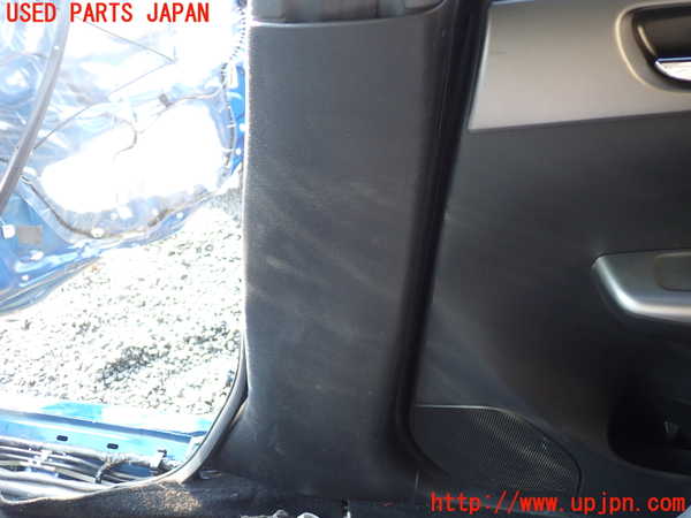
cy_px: 259
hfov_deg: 60.0
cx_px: 346
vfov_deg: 46.8
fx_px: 599
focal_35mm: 30
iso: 200
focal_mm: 5.4
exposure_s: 1/60
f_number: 2.3
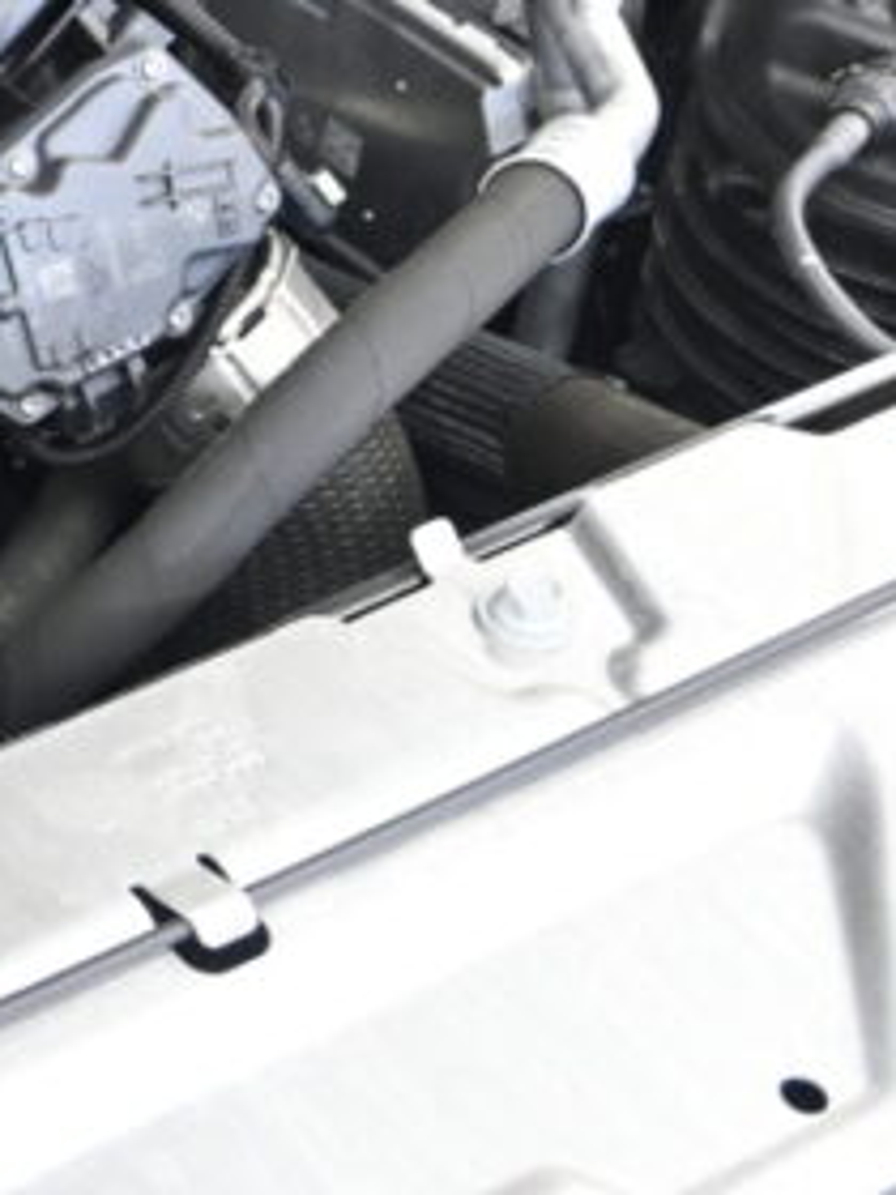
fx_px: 4003
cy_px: 331
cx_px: -964
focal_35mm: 116
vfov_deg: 16.9
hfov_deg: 11.4
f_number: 4.5
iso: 720
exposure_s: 1/40
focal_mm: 22
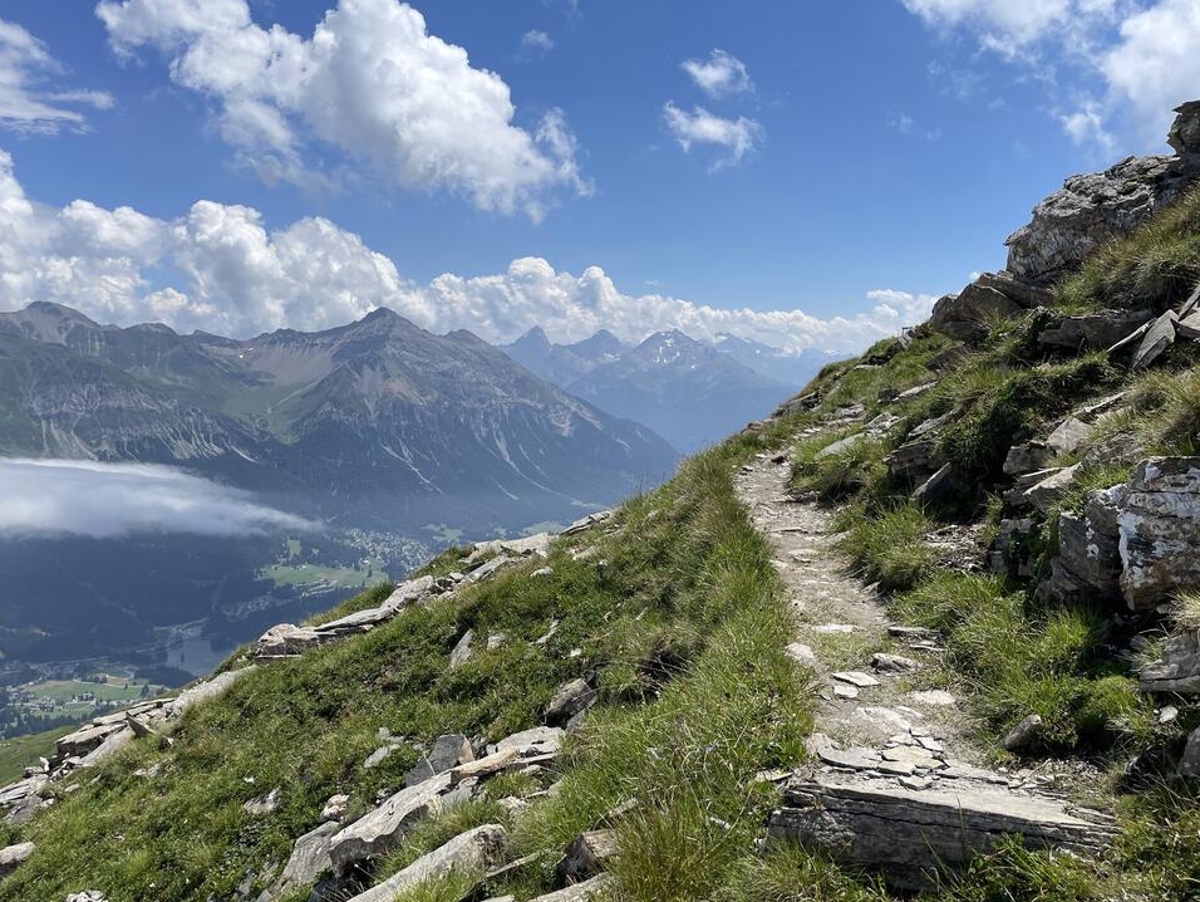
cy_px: 463
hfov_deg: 63.4
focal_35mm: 28
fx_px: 971
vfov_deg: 49.8
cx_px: 575
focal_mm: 4.2
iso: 32
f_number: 1.6
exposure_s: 1/5556
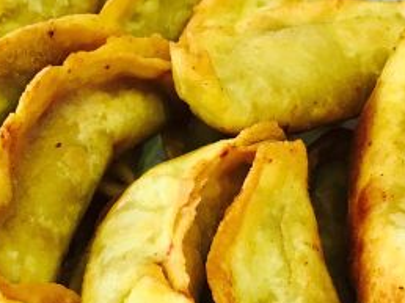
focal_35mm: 76
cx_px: 154
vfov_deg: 19.1
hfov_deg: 25.6
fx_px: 888
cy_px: 249
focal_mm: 3.99
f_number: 1.8
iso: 32
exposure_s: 1/33
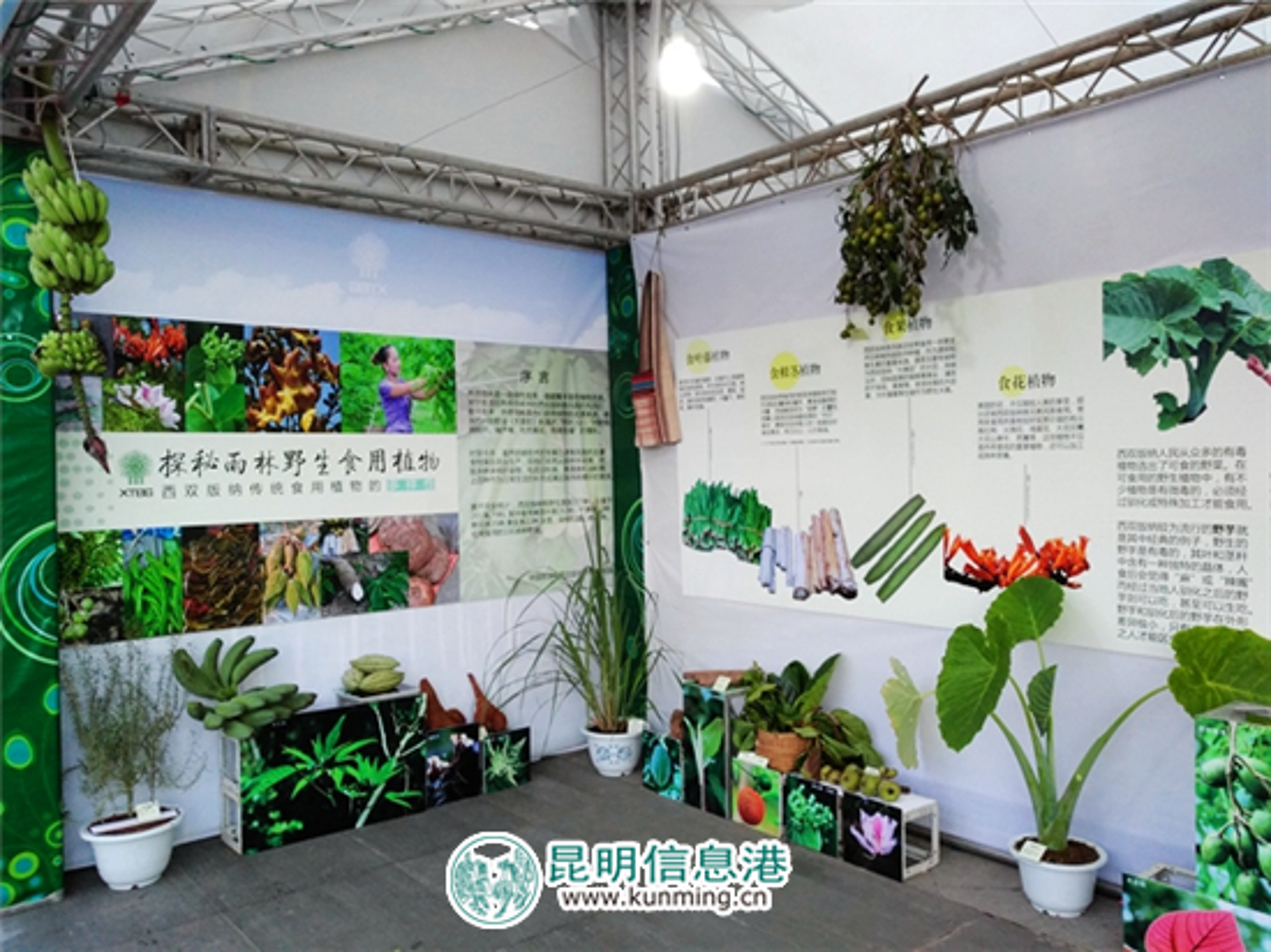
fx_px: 991
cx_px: 636
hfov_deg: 65.3
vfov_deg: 51.3
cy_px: 476
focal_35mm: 27
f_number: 2
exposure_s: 1/30
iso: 200
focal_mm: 3.66
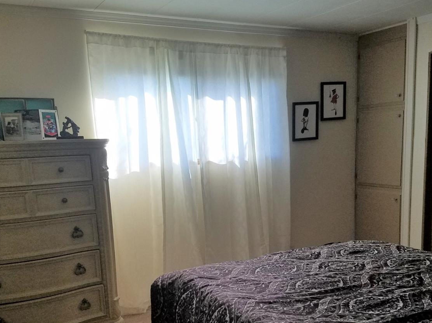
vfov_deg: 40.2
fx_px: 437
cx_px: 248
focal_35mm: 35
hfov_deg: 52.4
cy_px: 217
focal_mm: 4.2
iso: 80
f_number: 1.7
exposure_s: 1/60
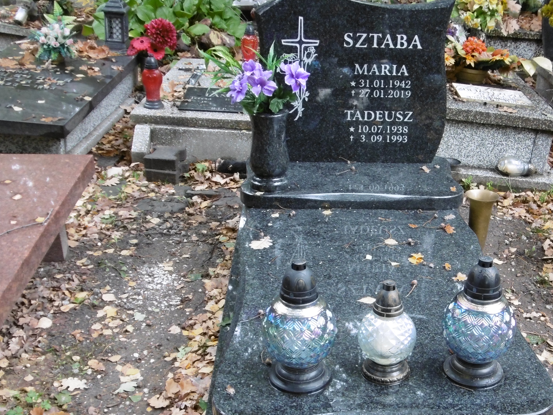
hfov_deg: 38.5
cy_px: 255
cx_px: 366
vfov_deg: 29.6
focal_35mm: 49
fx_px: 783
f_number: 3.5
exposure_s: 1/60
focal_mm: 5.8
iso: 100
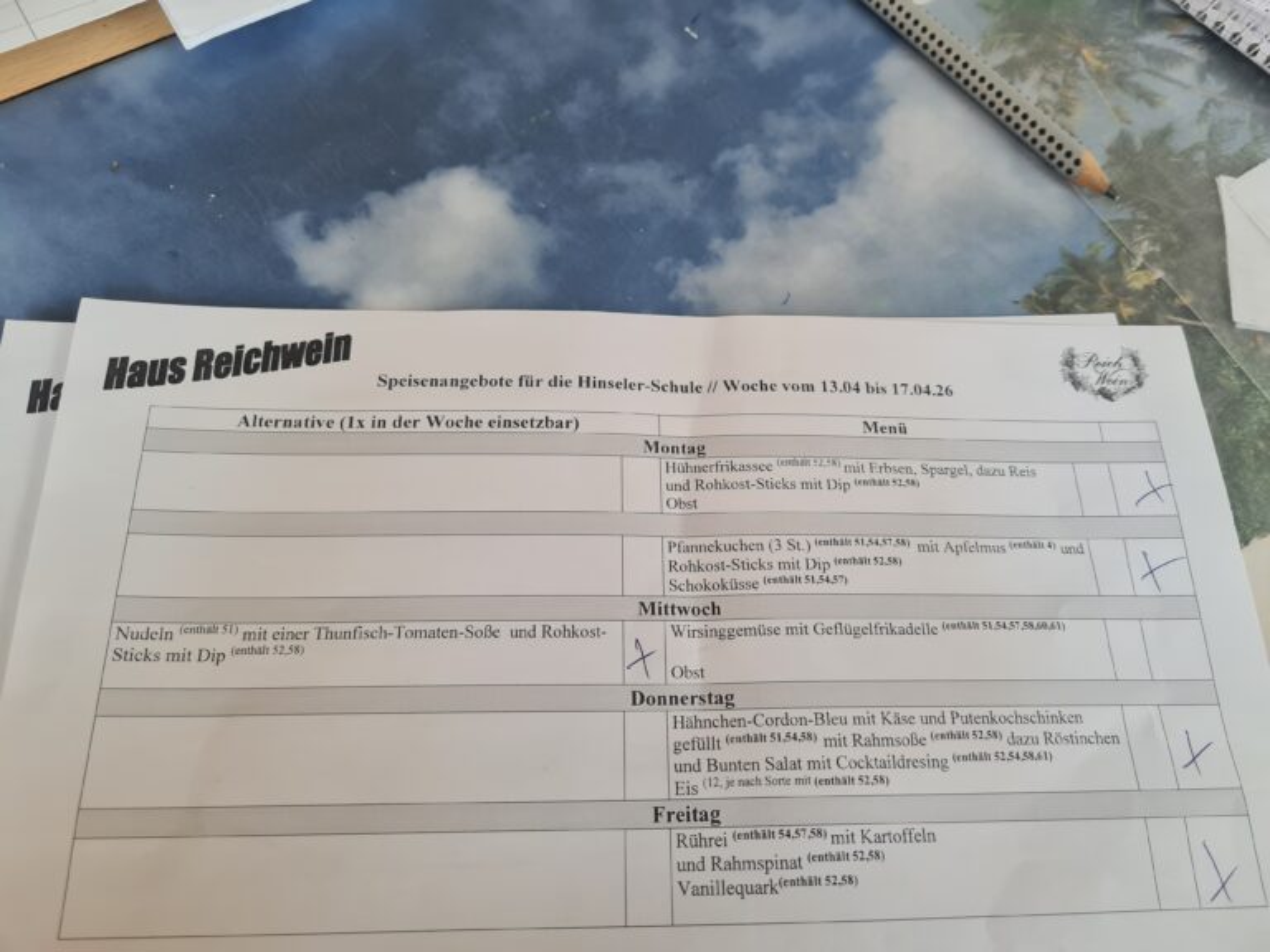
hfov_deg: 67.3
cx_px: 635
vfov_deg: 53.1
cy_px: 476
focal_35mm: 26
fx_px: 954
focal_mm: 5.4
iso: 80
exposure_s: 1/100
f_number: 1.8
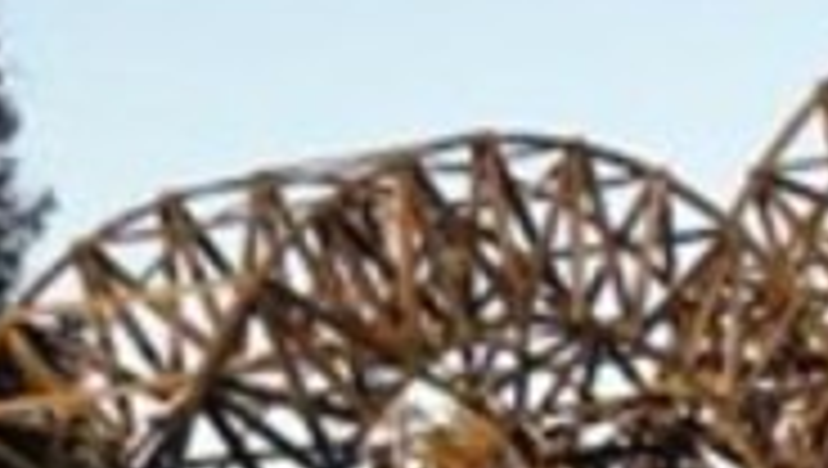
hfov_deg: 9.8
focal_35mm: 212
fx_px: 4660
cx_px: 1278
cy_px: 806
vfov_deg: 5.7
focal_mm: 9.8
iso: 64
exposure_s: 1/134
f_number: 4.5
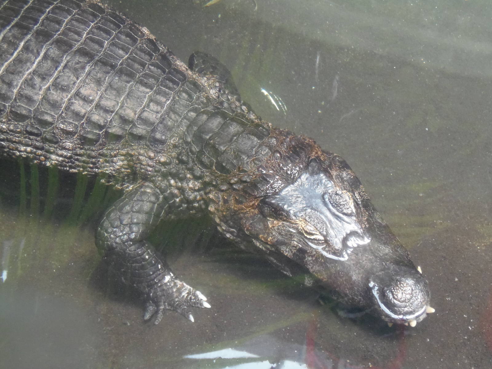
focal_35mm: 87
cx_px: 246
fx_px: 1237
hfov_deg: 22.5
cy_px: 184
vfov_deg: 17.0
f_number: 4.3
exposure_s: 1/40
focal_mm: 16.2
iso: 400
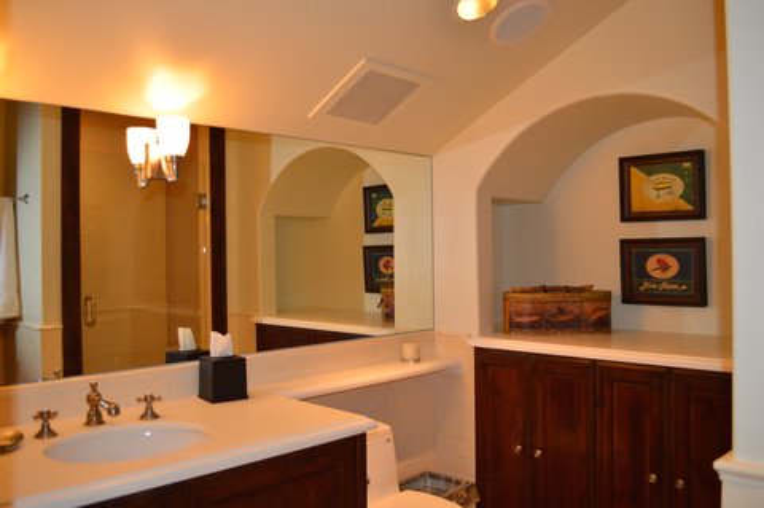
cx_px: 382
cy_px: 254
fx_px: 636
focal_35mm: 30
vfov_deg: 43.5
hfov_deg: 62.0
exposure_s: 1/60
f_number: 3.8
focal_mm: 20
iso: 400
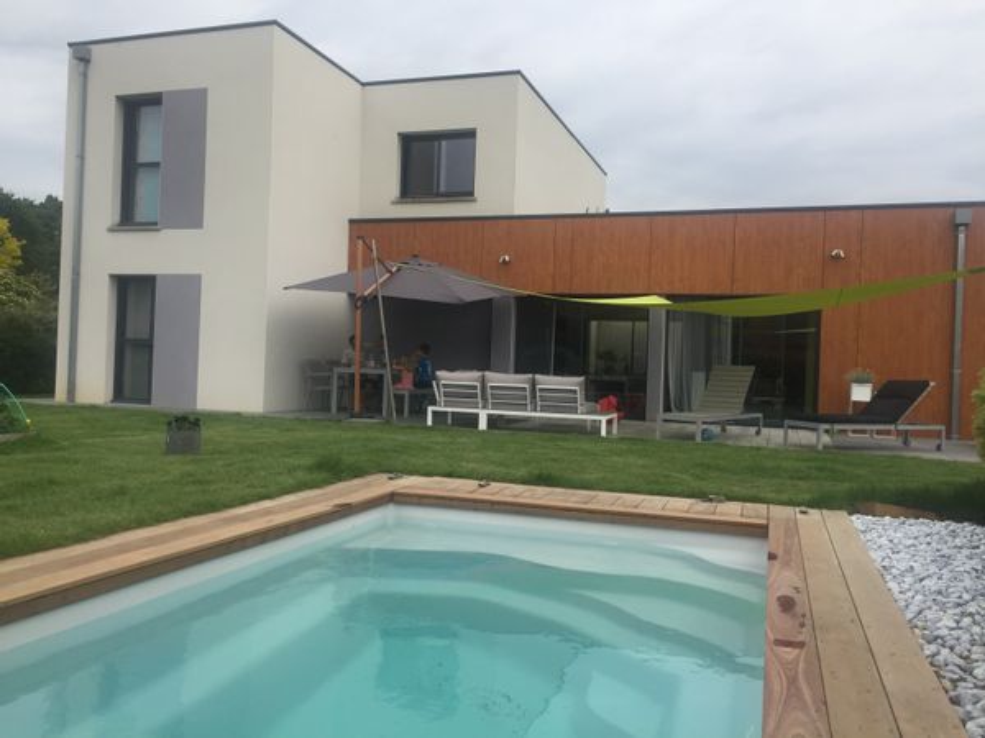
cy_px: 369
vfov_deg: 48.2
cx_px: 492
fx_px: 825
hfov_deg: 61.7
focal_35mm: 29
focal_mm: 4.15
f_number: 2.2
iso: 32
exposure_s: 1/2639
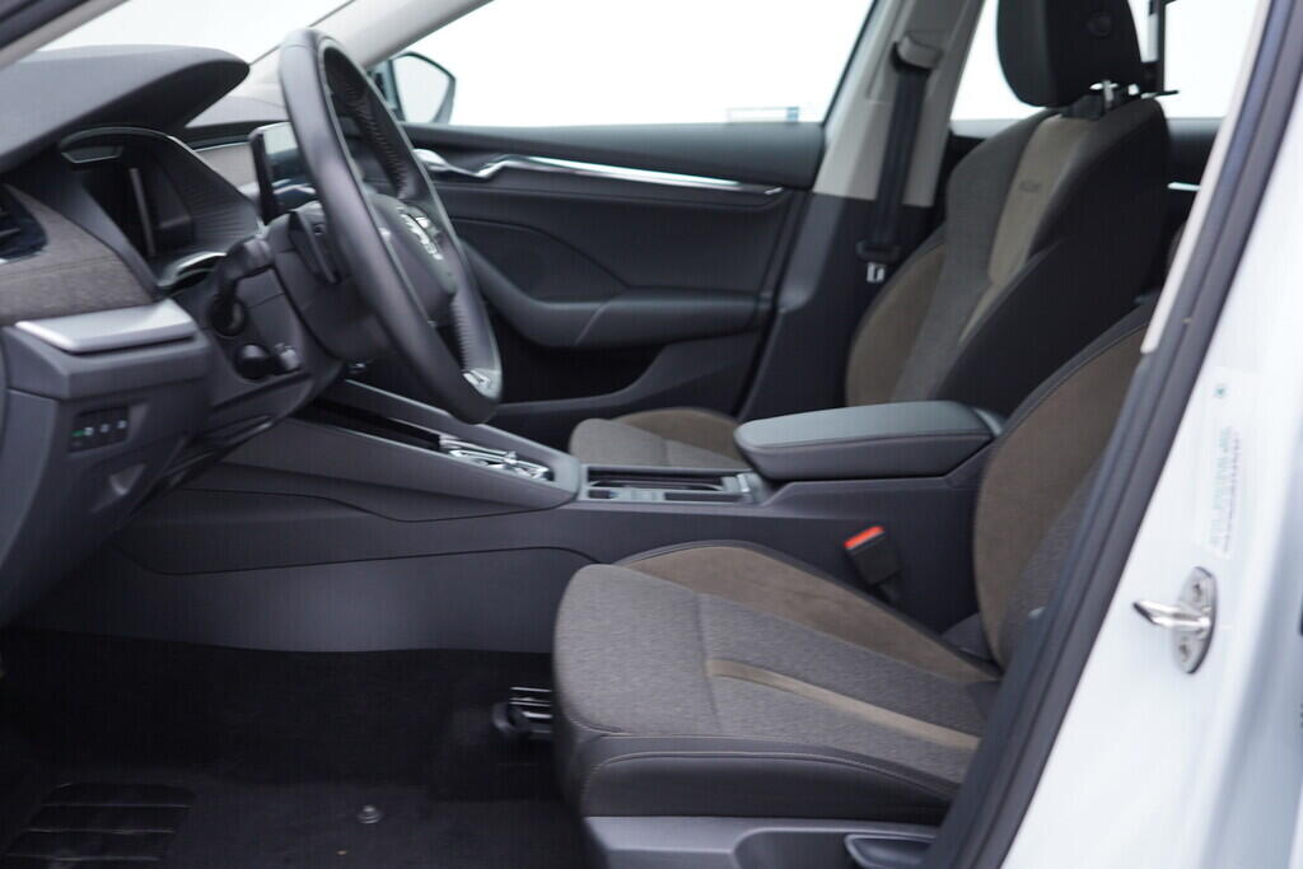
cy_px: 434
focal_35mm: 36
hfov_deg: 53.1
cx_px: 652
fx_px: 1303
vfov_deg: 36.9
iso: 125
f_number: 2.8
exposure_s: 1/40
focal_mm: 24
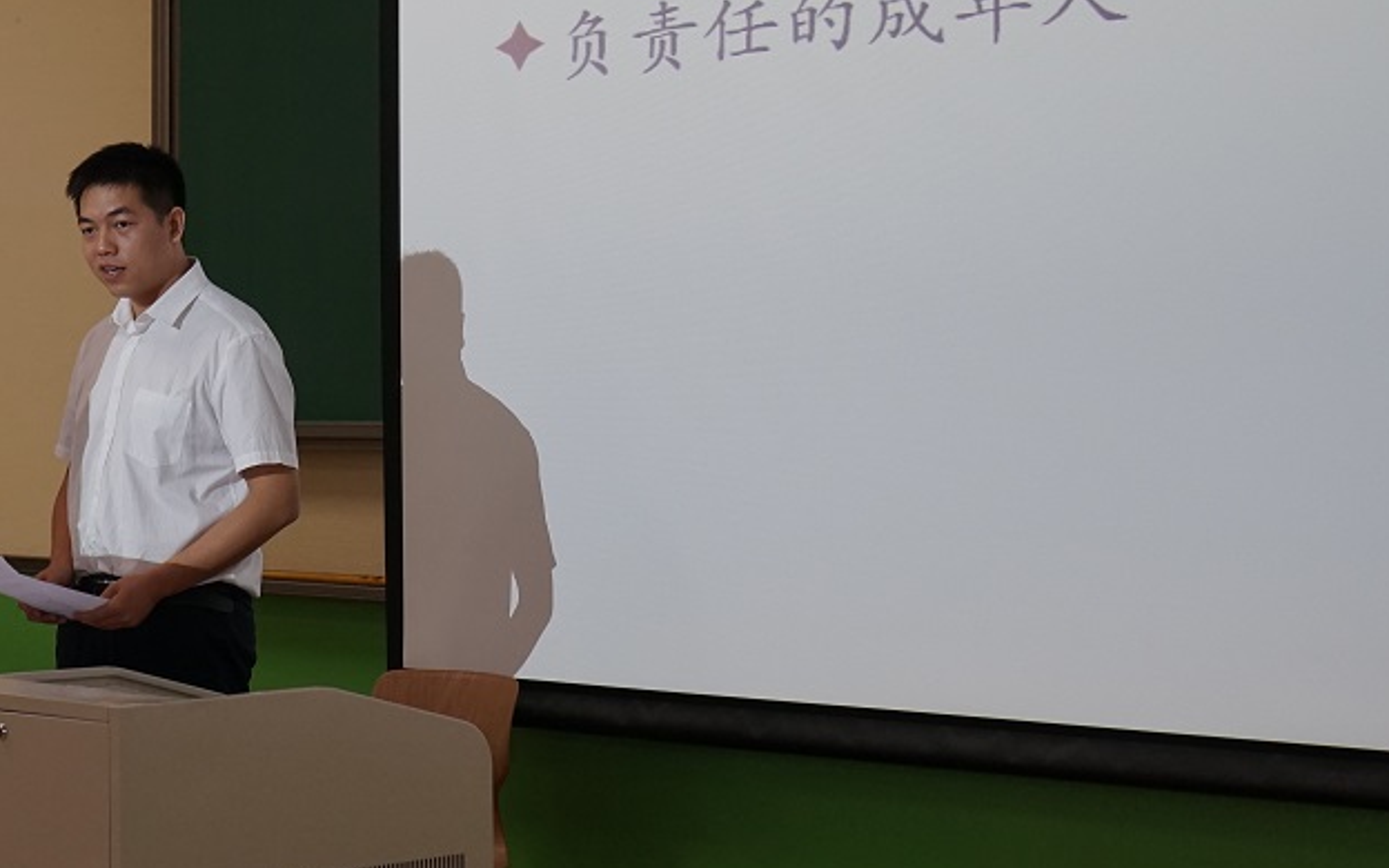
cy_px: 142
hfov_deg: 23.0
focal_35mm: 90
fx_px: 3407
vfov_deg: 14.4
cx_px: 490
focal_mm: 54
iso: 1250
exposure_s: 1/160
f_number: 5
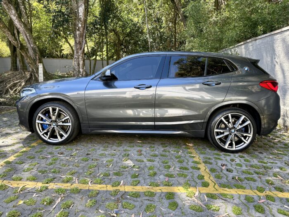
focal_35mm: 24
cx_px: 144
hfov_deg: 71.6
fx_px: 200
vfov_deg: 56.8
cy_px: 108
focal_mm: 6.86
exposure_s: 1/264
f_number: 1.78
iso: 80
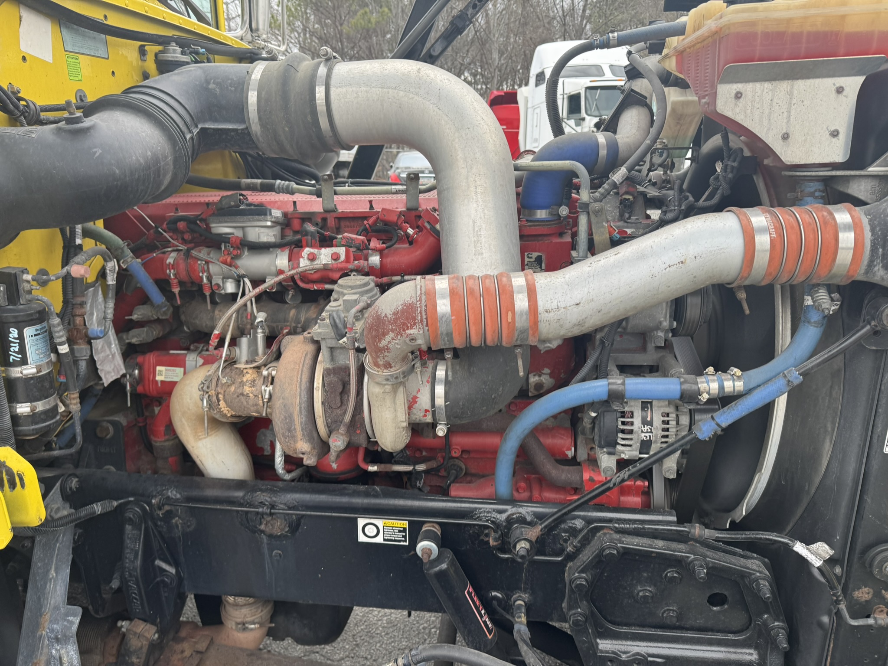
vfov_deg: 56.8
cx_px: 444
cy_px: 333
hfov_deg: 71.6
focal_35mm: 24
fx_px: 616
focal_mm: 6.76
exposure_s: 1/121
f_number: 1.78
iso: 100
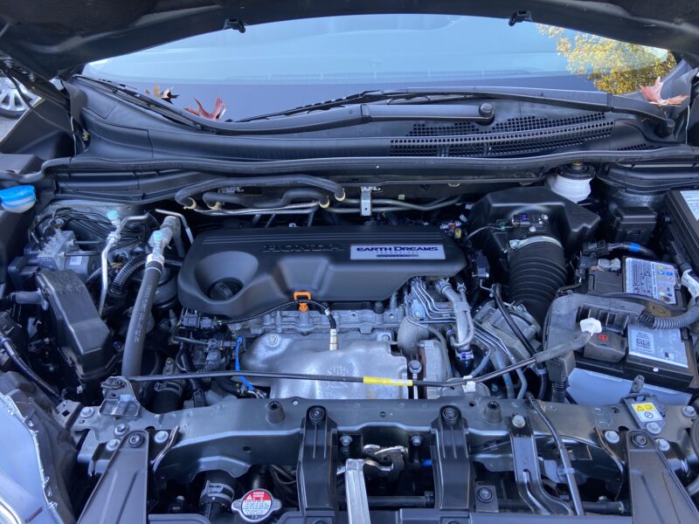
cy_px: 262
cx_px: 350
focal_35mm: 26
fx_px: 525
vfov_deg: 53.1
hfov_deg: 67.3
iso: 80
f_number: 1.8
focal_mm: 4.25
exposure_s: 1/122
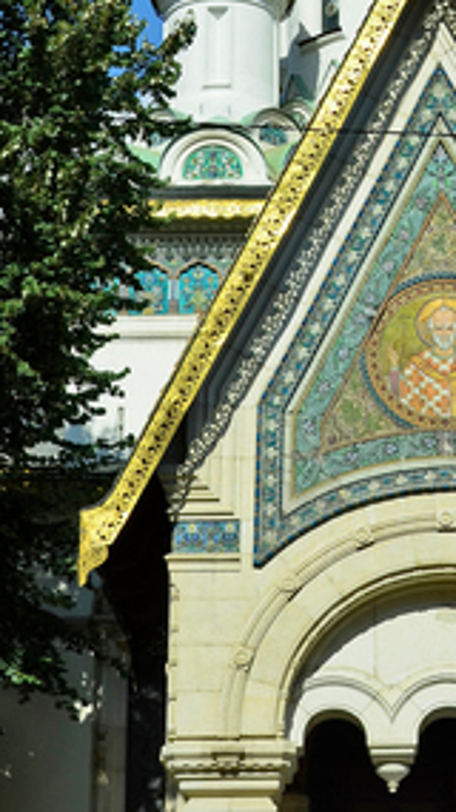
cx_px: 457
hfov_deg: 9.4
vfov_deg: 16.5
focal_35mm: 128
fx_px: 2756
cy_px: 71
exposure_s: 1/320
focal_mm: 32
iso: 100
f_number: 9
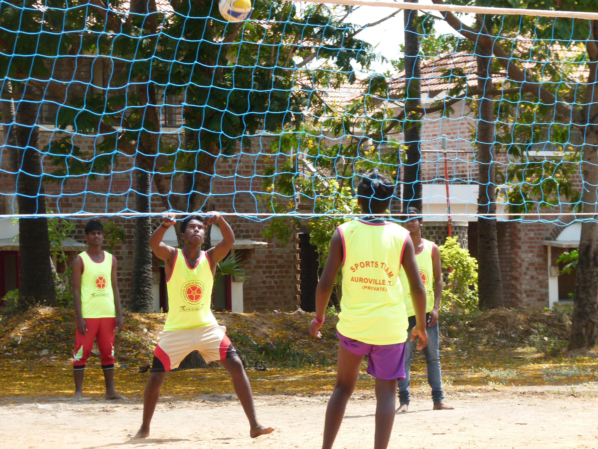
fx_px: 2384
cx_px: 299
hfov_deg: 14.3
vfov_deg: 10.7
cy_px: 224
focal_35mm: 138
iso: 100
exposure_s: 1/320
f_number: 4
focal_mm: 24.9
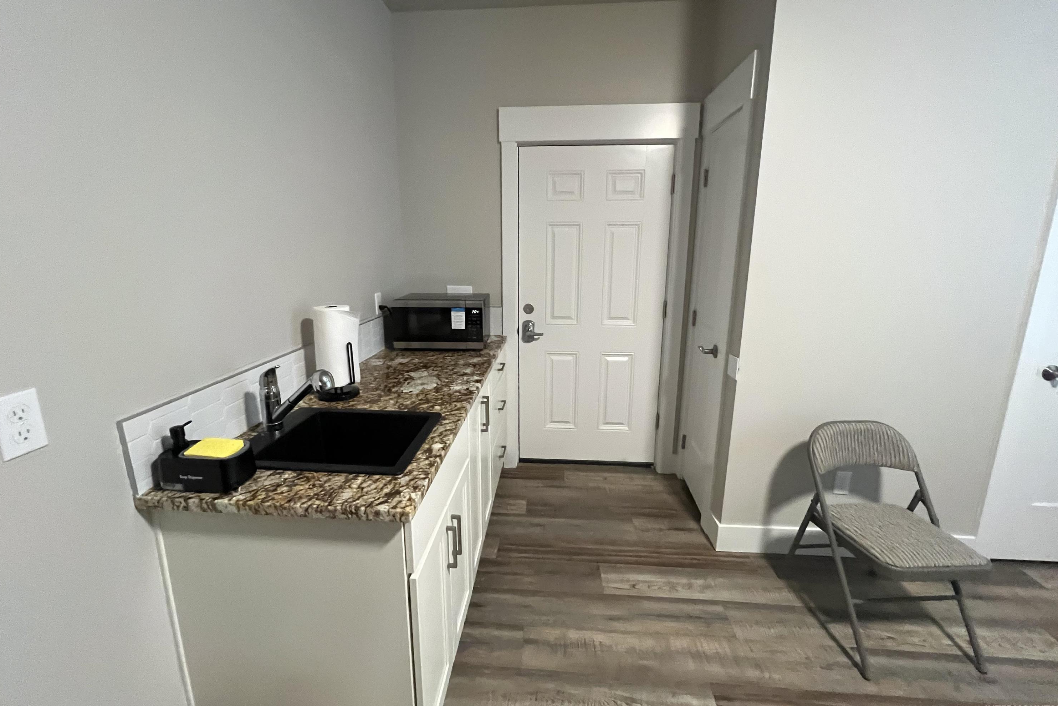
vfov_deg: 81.1
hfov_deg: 104.2
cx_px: 520
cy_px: 335
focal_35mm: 14
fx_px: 411
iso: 800
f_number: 1.8
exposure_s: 1/60
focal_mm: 1.57
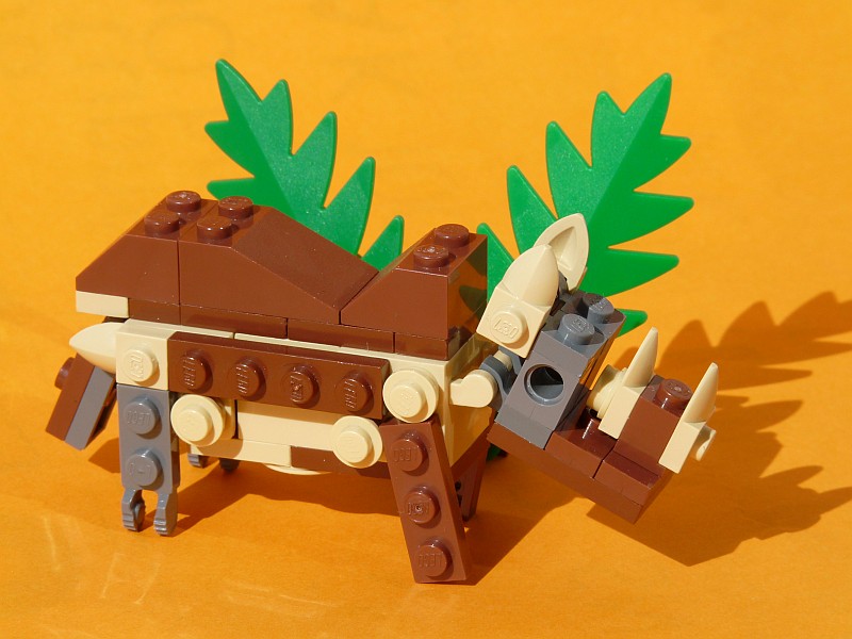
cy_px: 320
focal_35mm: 296
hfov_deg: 6.7
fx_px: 7285
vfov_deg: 5.0
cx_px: 426
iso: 100
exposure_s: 1/500
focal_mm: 52.7
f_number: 7.1
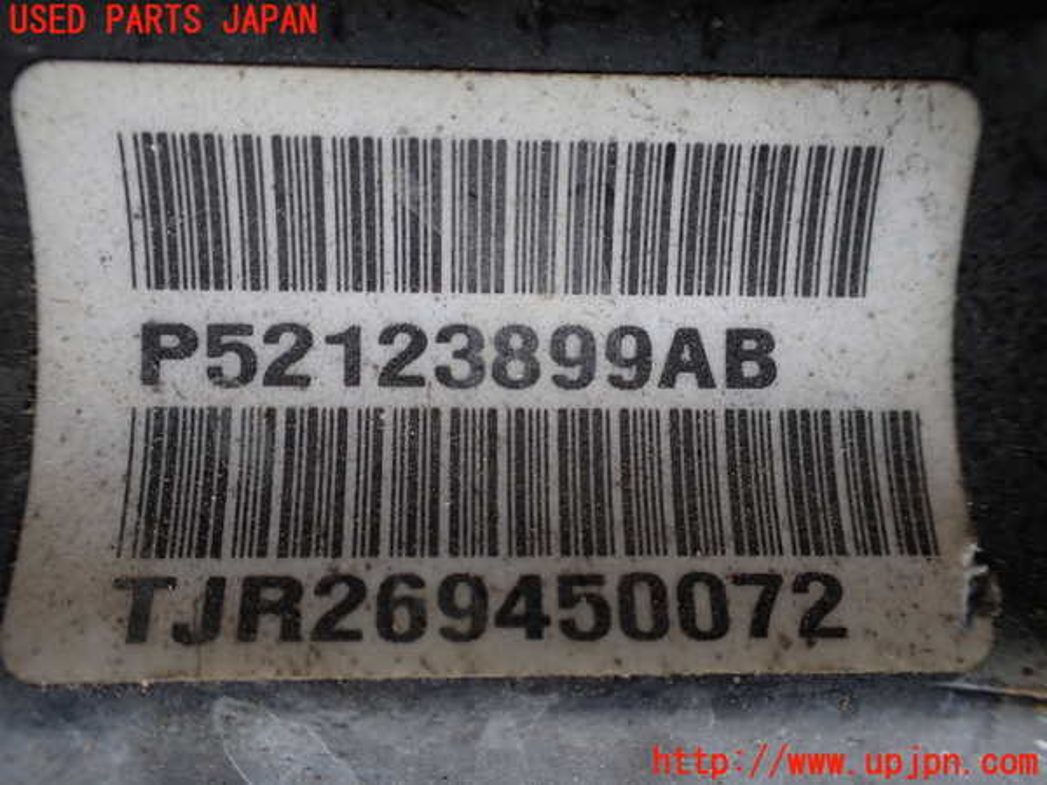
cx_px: 524
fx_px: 907
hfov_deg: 60.0
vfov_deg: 46.8
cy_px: 392
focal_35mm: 30
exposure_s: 1/125
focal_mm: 5.4
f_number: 2.3
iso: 125
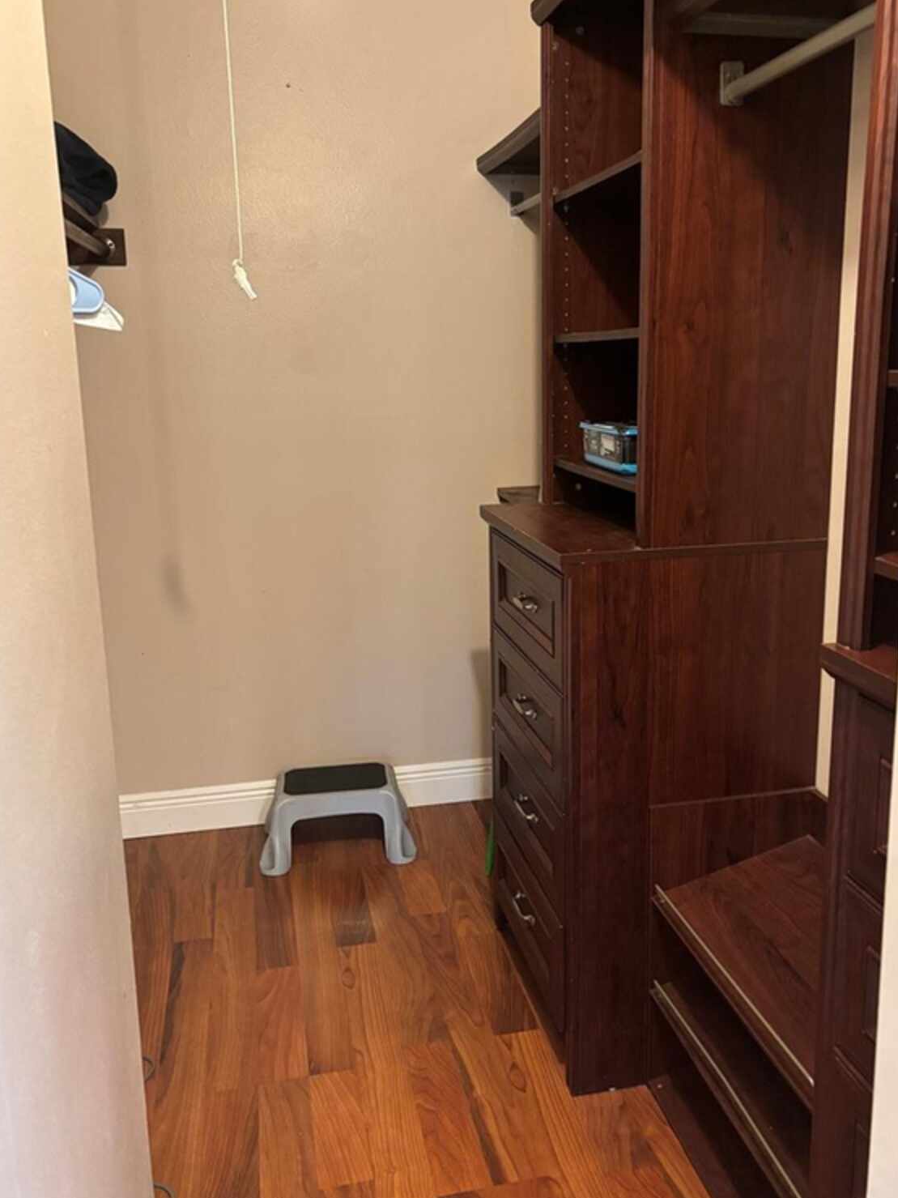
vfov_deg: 59.9
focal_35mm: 30
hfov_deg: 46.7
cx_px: 485
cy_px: 560
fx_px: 1038
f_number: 1.6
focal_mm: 5.96
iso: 500
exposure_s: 1/60
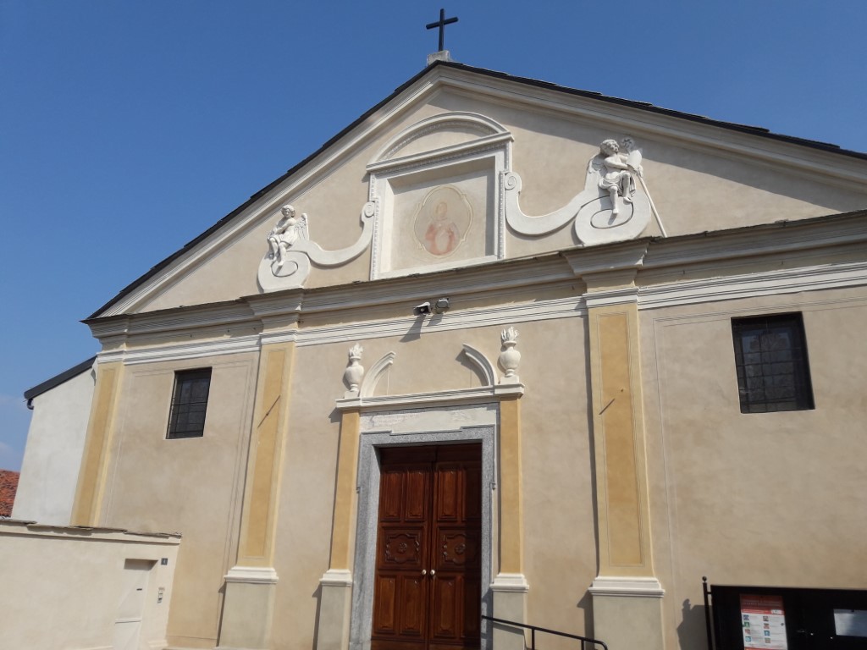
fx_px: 701
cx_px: 434
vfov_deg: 49.7
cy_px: 325
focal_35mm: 28
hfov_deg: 63.4
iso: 40
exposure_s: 1/2500
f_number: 1.9
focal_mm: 3.7
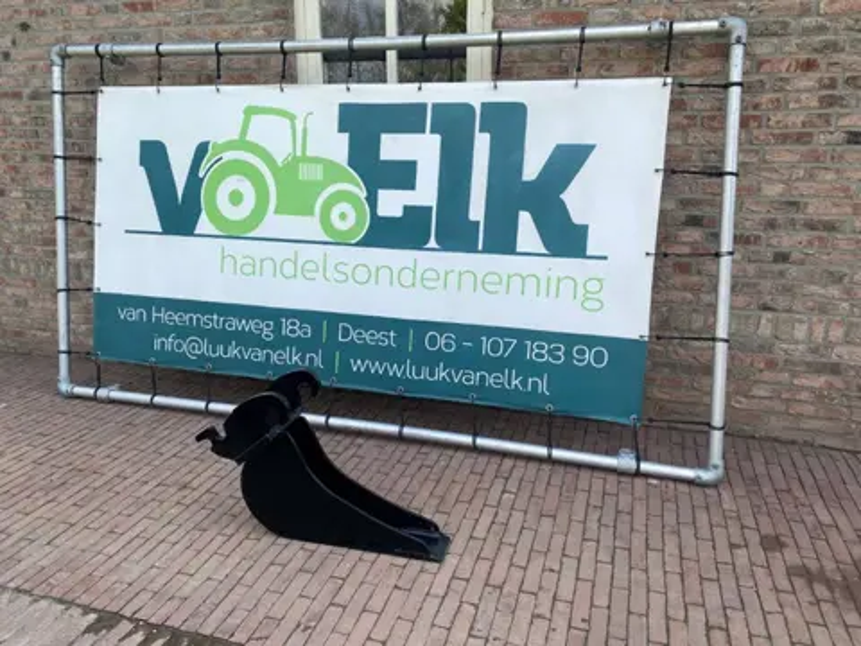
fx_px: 647
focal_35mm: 26
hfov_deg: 67.3
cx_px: 430
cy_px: 323
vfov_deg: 53.1
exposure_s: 1/1170
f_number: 1.8
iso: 32
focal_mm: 4.25
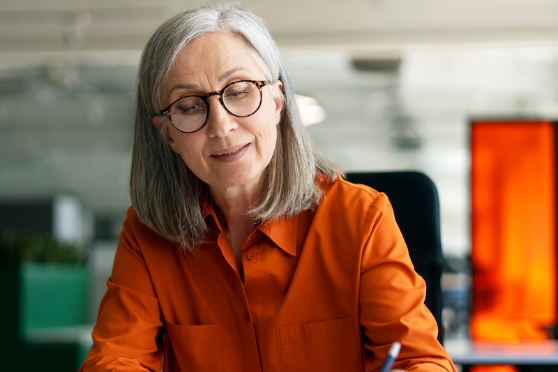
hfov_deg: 27.0
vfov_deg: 18.2
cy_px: 222
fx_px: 1162
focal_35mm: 75
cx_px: 284
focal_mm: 50
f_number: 1.8
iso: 250
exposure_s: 1/1000
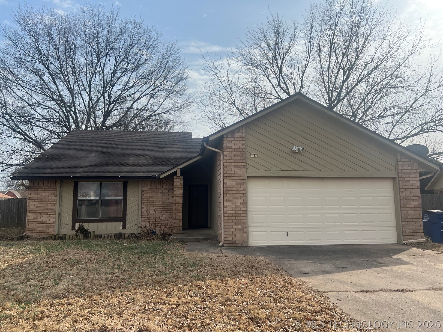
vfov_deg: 53.1
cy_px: 166
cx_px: 222
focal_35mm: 26
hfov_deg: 67.3
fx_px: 333
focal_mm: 5.7
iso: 50
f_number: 1.5
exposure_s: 1/3571
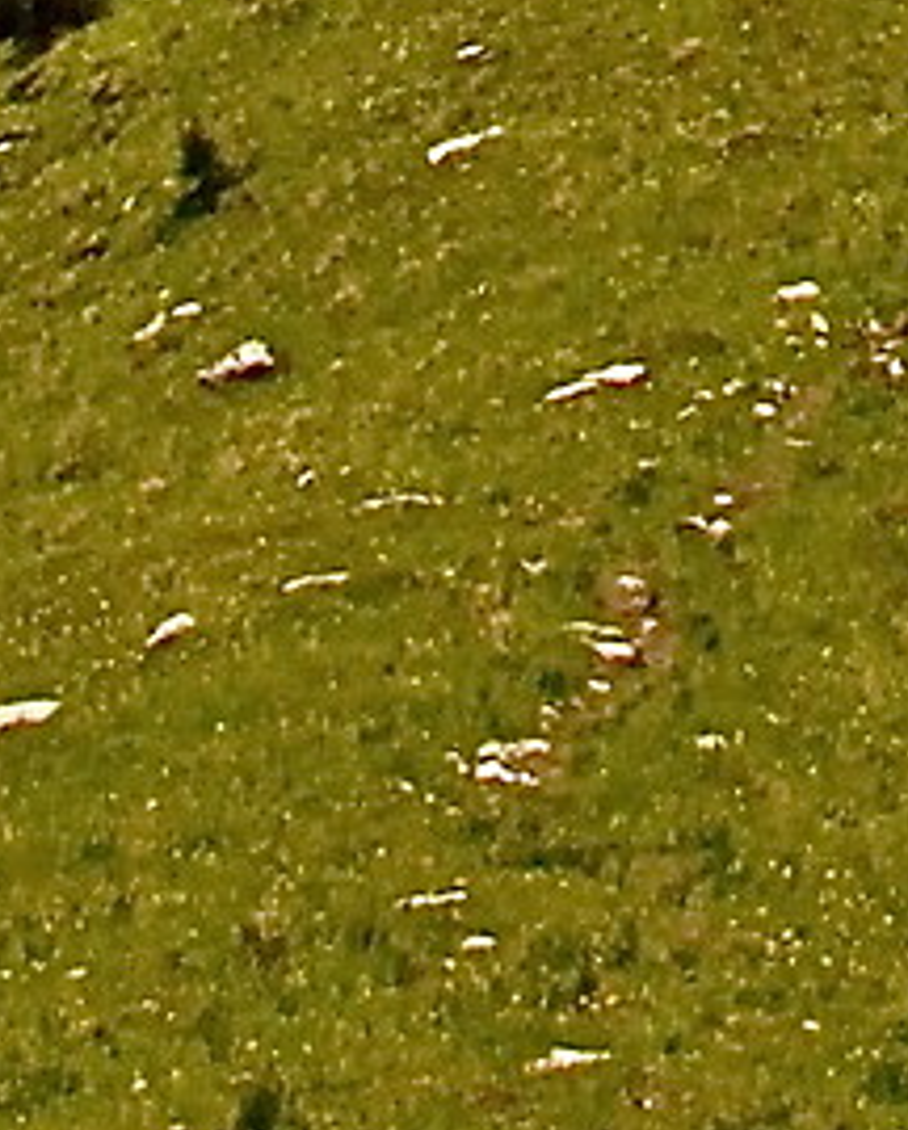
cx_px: 1366
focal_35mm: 226
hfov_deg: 6.8
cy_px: -2785
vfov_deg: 7.1
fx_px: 7575
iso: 500
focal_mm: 18
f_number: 14
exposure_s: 1/750
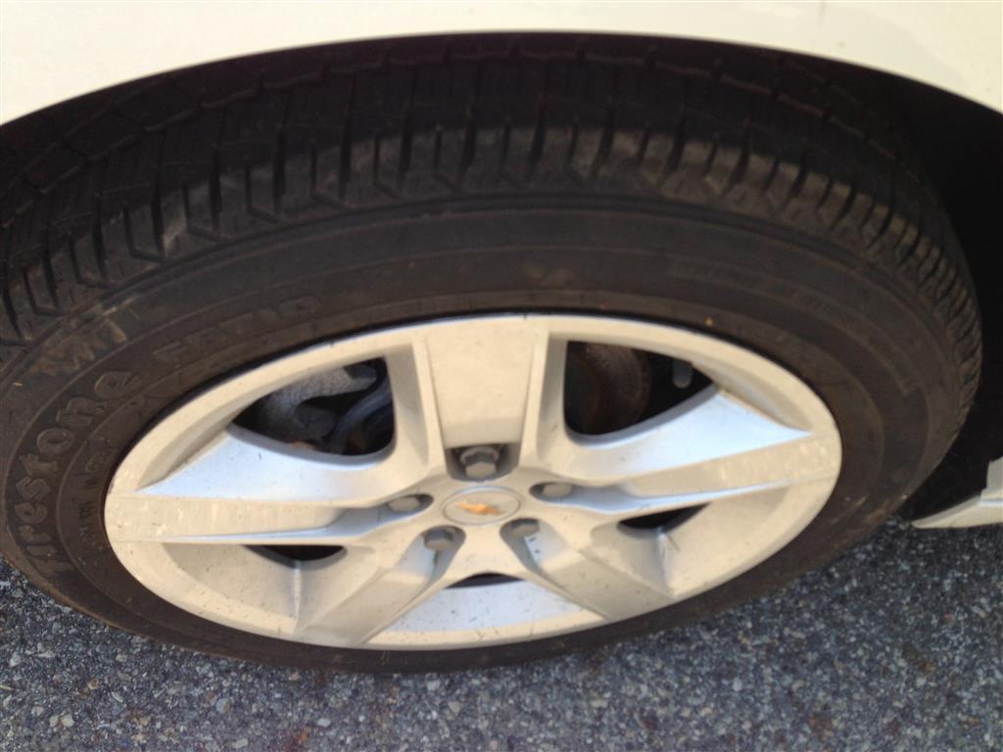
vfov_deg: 42.9
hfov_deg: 55.4
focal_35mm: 33
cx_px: 502
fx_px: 956
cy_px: 376
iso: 50
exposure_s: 1/369
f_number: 2.4
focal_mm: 4.13
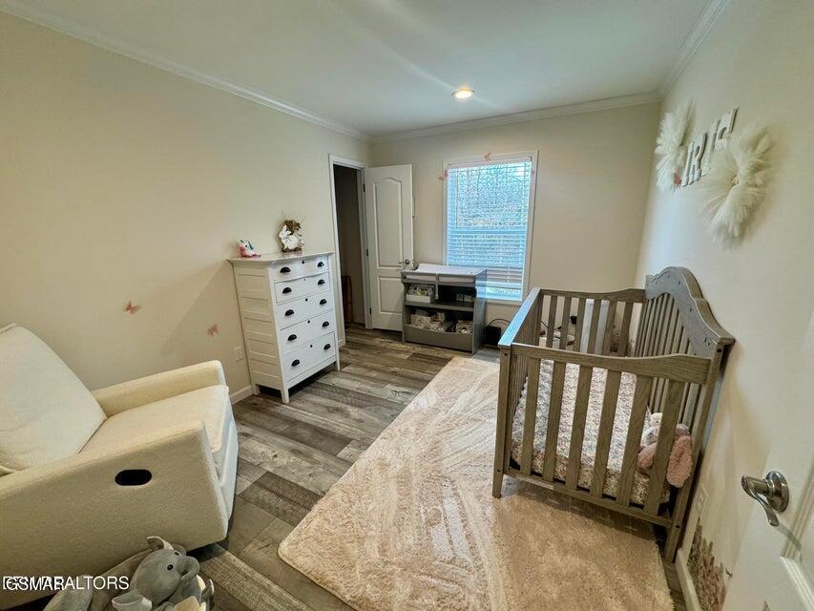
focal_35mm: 14
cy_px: 306
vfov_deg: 85.7
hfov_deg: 102.1
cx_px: 407
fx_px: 329
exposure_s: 1/120
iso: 160
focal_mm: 2.22
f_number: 2.2
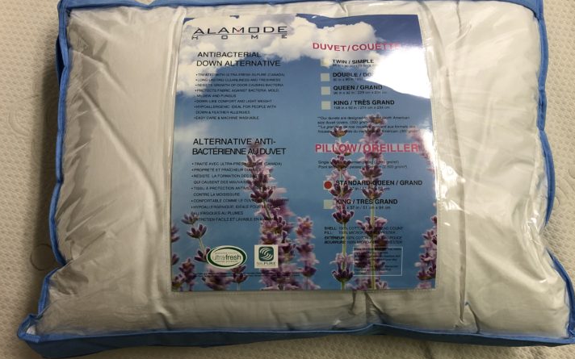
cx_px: 290
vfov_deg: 39.4
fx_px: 501
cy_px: 181
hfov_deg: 59.7
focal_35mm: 32
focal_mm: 3.99
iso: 32
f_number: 1.8
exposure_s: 1/30
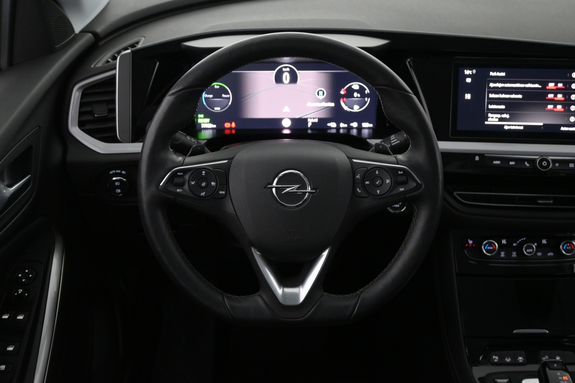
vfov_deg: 31.9
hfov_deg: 46.4
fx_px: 671
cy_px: 192
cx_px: 288
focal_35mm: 42
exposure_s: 1/60
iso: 2500
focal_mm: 28
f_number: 4.5
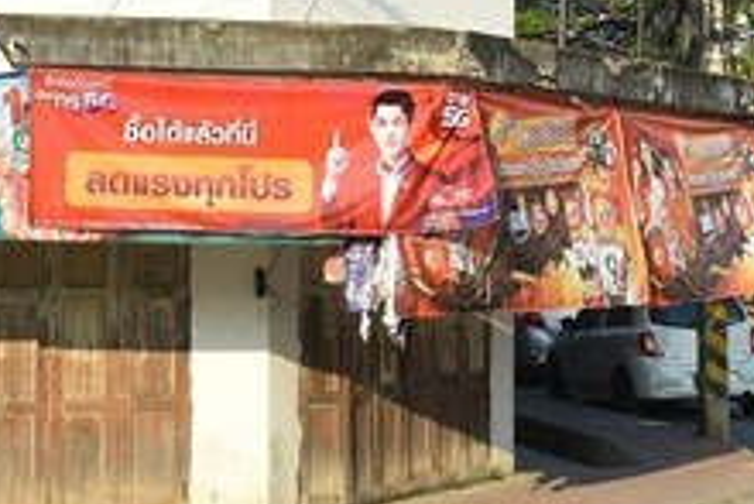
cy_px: 180
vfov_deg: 13.0
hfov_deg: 19.4
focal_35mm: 105
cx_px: 411
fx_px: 2201
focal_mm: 22
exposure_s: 1/250
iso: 100
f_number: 6.3
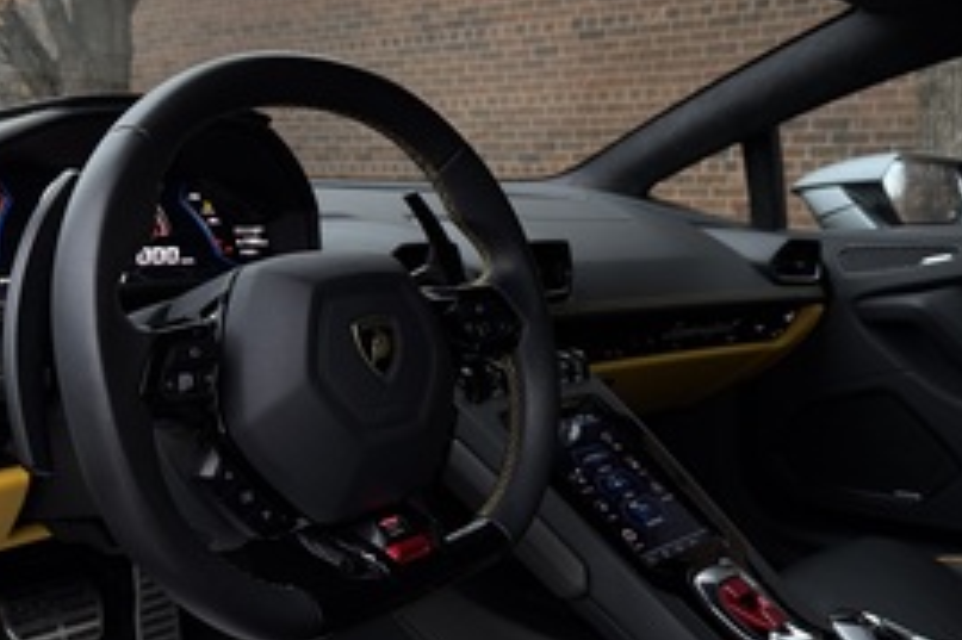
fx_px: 1041
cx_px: 540
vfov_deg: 34.1
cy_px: 363
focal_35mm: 39
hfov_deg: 49.5
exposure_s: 1/221
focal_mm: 6.76
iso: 100
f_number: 1.78
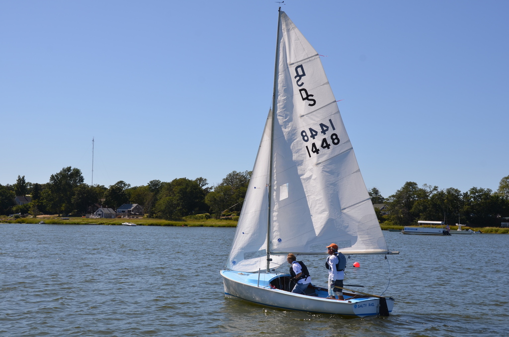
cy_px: 168
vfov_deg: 25.6
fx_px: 741
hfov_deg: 37.9
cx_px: 254
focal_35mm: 52
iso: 100
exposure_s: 1/320
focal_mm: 35
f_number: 9
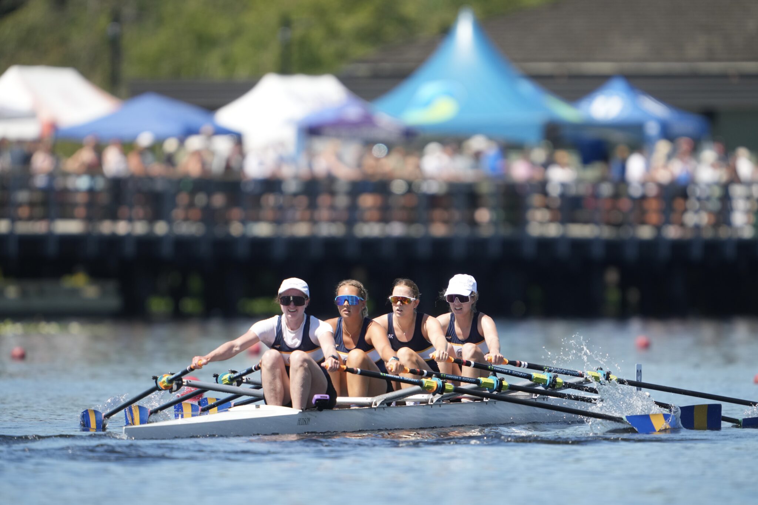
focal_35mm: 800
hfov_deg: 2.6
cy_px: 252
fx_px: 16842
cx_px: 379
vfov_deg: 1.7
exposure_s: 1/2000
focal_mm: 800
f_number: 5.6
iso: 640
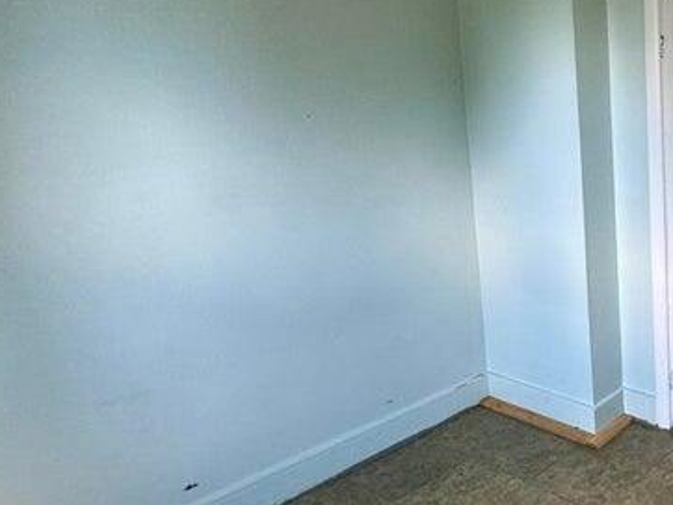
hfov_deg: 44.0
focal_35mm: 33
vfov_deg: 42.8
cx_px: 722
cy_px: 210
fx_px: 642
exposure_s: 1/60
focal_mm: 2.22
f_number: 2.2
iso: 160
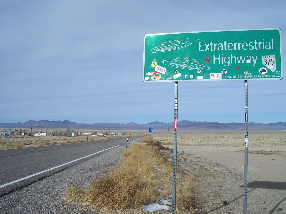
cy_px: 107
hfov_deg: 49.0
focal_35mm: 38
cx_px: 143
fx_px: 314
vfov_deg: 37.7
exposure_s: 1/800
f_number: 4.3
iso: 50
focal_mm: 5.8
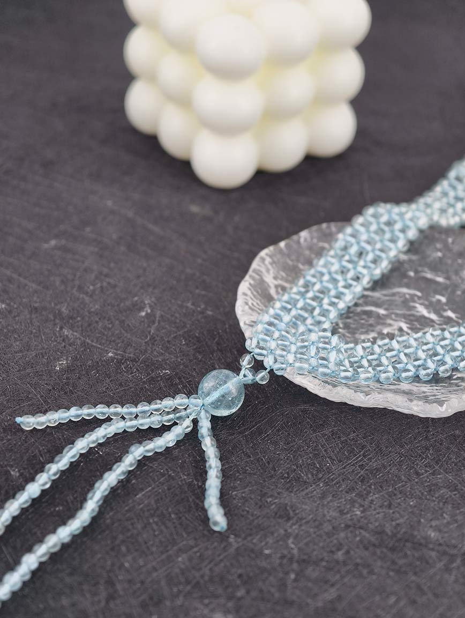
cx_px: 232
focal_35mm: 85
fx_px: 1519
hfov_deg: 17.4
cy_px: 309
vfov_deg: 23.0
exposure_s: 1/160
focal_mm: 22.48
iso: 125
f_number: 2.67
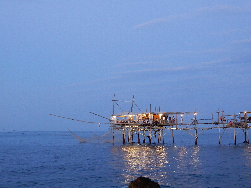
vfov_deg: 29.1
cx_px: 126
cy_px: 94
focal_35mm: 50
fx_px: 363
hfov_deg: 38.2
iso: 800
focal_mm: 8.9
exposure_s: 1/8
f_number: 4
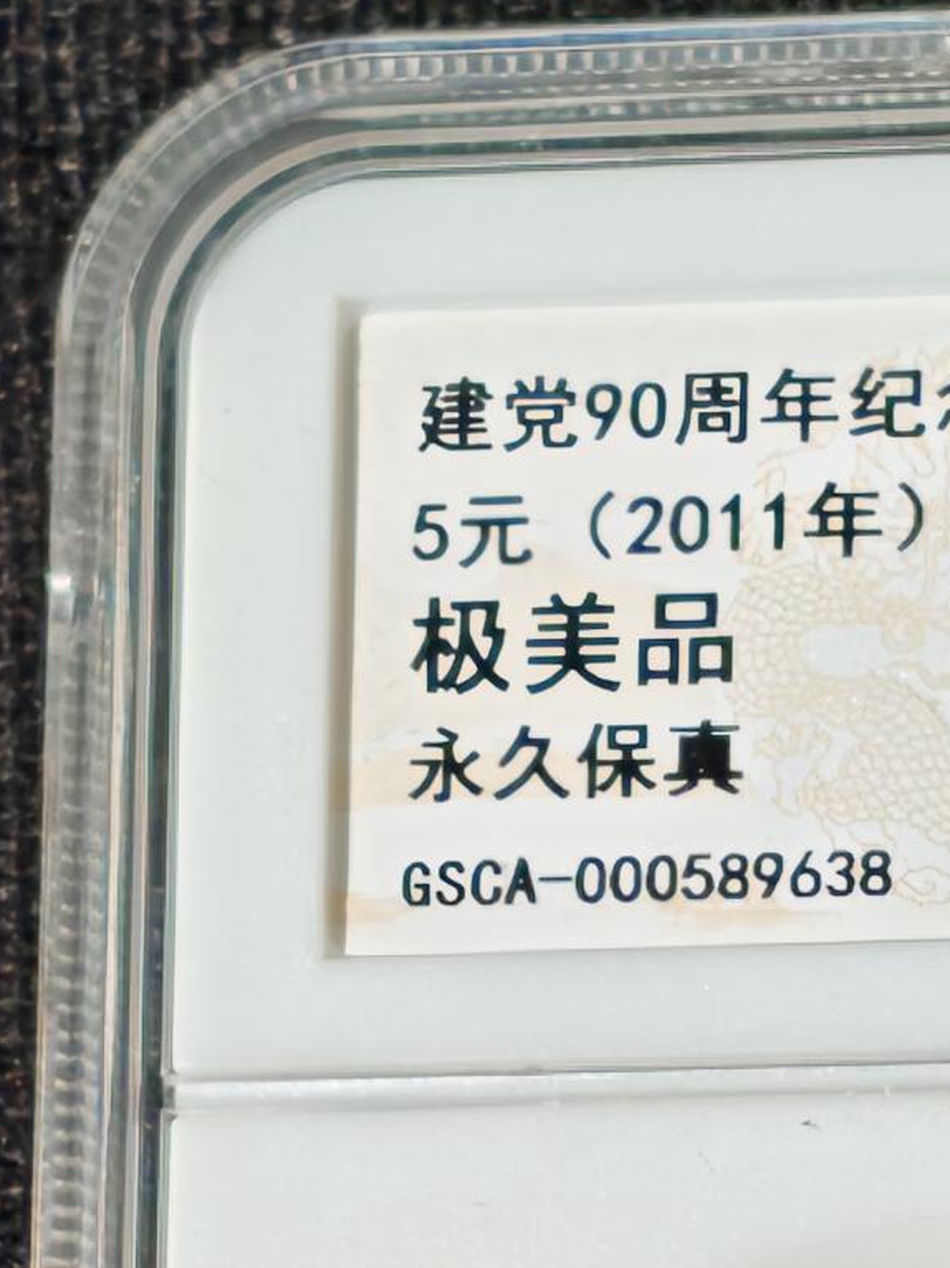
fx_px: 9556
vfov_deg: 7.5
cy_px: 1420
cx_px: 1046
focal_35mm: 261
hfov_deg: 5.7
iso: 50
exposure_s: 1/3204
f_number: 1.5
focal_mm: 4.94
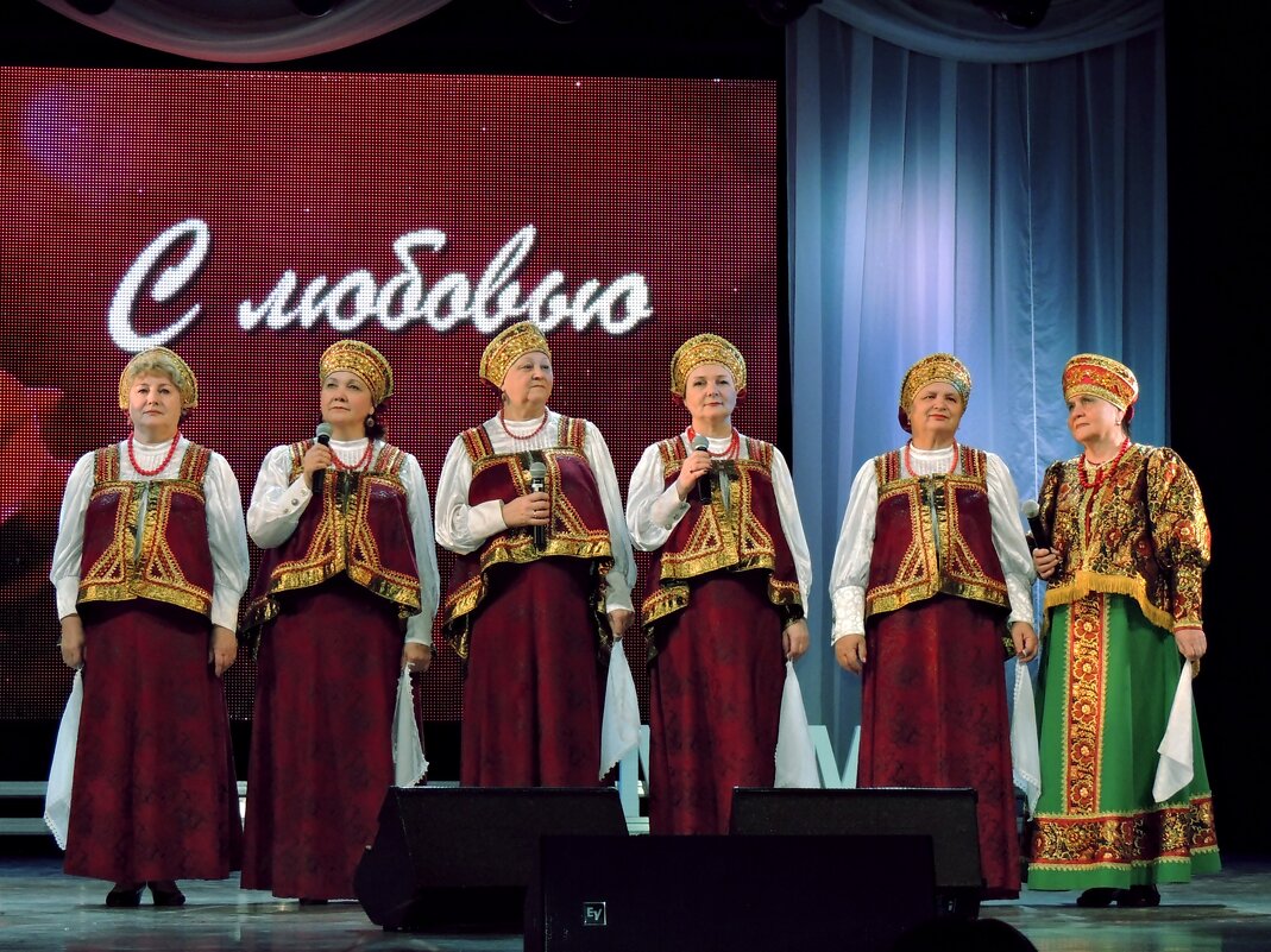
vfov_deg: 19.6
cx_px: 636
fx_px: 2753
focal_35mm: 75
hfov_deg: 26.0
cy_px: 476
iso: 400
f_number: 4.9
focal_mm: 13.3
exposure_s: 1/60
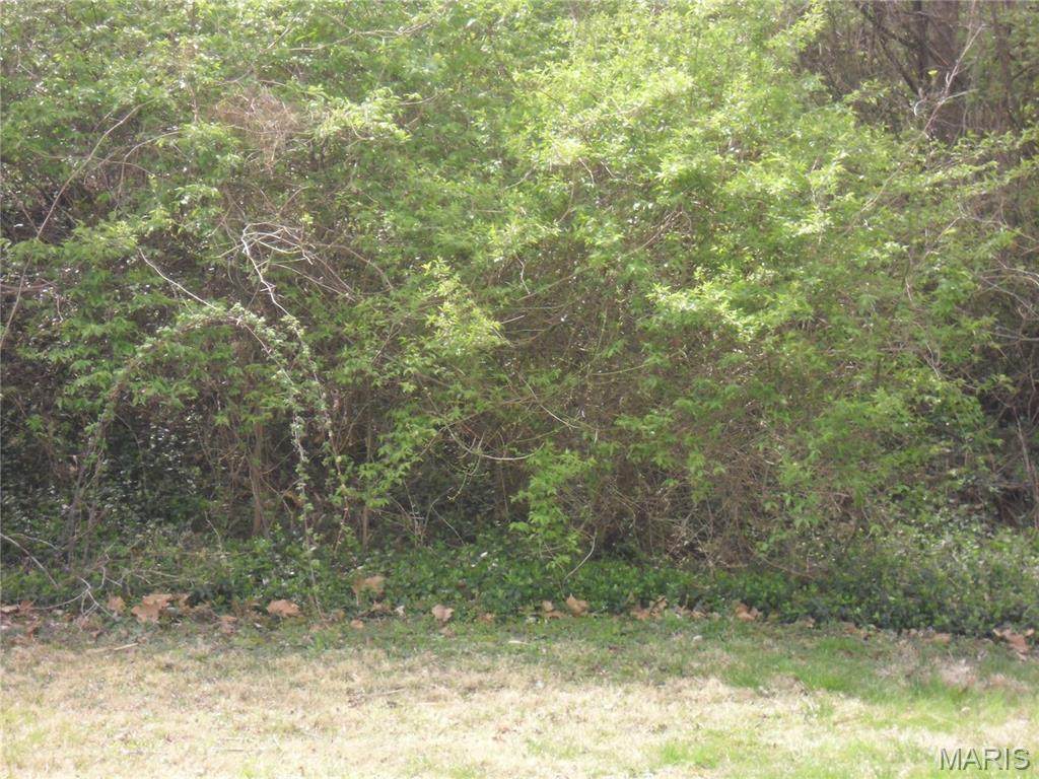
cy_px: 390
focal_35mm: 108
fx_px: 3242
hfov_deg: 18.2
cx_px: 520
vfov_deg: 13.7
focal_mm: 19.6
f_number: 5.9
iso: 200
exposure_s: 1/125
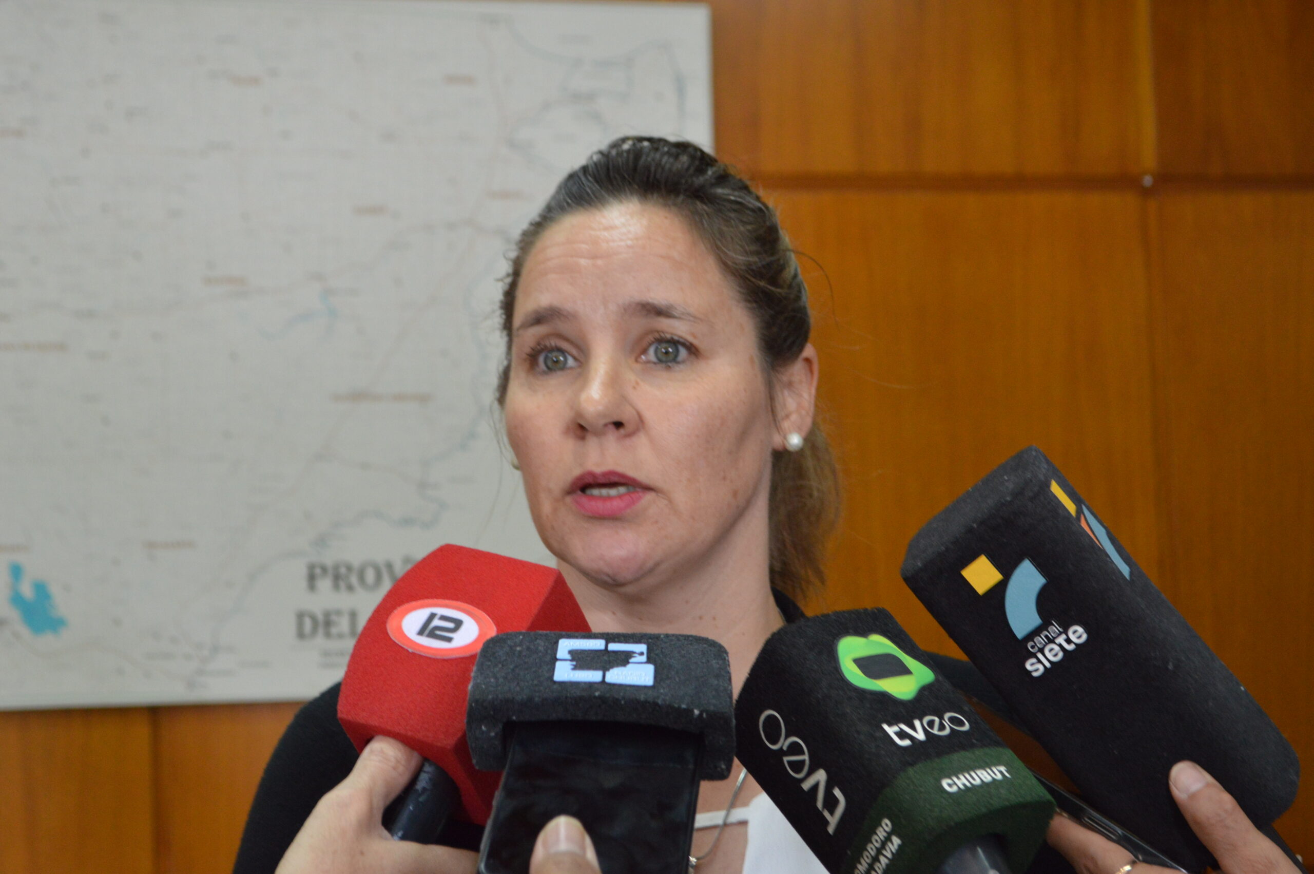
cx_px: 657
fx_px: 2461
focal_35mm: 68
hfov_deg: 29.9
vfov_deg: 20.1
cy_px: 437
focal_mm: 45
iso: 800
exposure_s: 1/60
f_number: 5.3
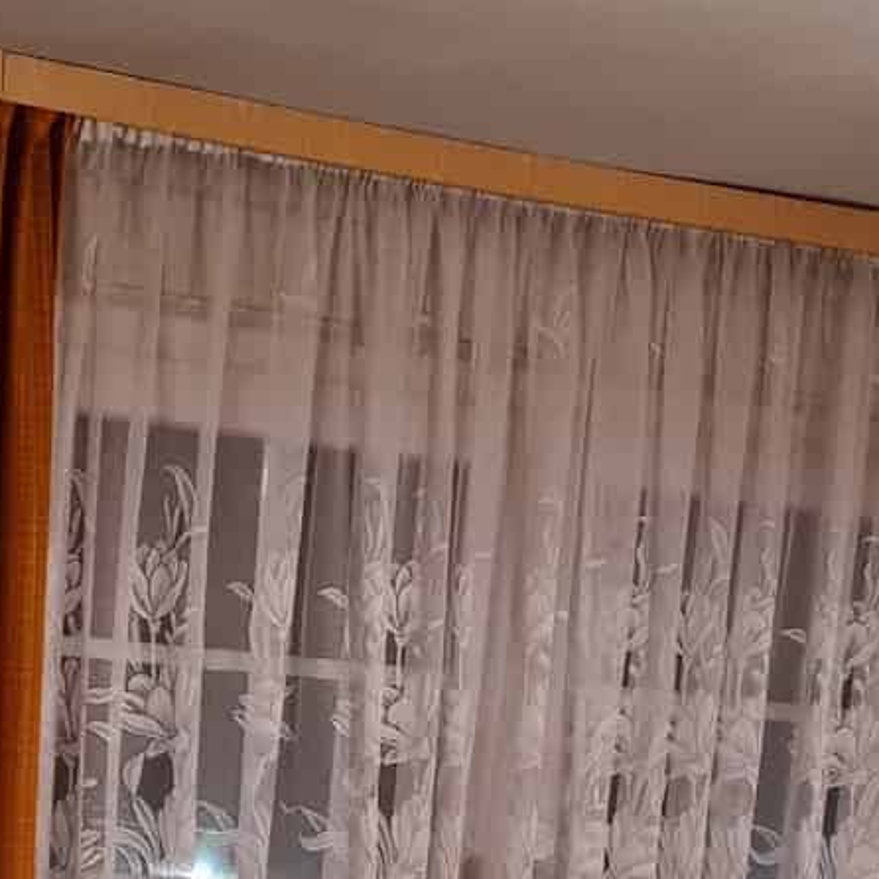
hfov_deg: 17.5
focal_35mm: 99
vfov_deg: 16.5
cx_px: 286
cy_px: 1194
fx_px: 2844
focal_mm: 5.4
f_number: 1.8
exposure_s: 1/33
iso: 640
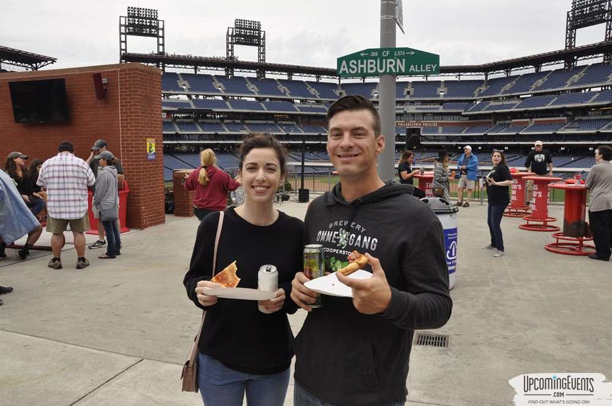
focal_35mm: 27
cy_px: 203
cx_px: 306
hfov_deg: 67.4
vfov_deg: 47.8
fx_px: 458
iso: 400
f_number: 10
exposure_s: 1/100
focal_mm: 18
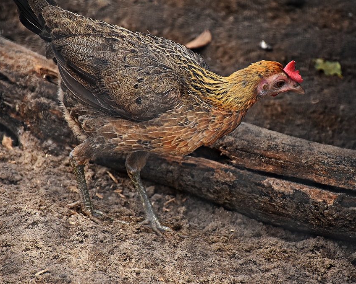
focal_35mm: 238
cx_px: 197
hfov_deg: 8.1
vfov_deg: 6.5
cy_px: 142
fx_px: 2507
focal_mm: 140
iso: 1100
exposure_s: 1/500
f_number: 5.6
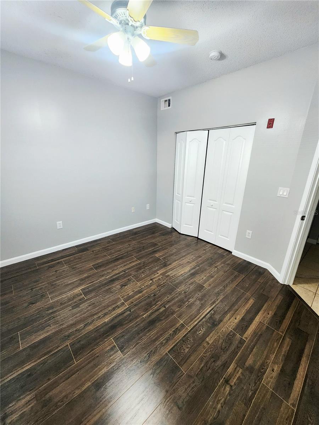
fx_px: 160
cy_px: 212
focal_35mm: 13
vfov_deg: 106.2
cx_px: 160
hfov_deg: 89.9
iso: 320
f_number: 2.2
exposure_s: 1/60.2
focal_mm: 2.2
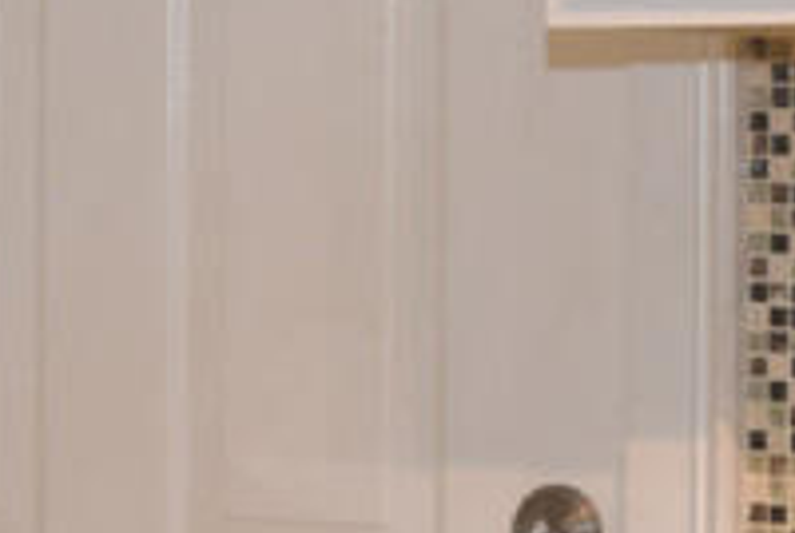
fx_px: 4666
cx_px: 580
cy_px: 251
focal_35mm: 211
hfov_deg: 9.7
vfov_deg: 6.5
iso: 400
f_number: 4
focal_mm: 22
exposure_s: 1/60
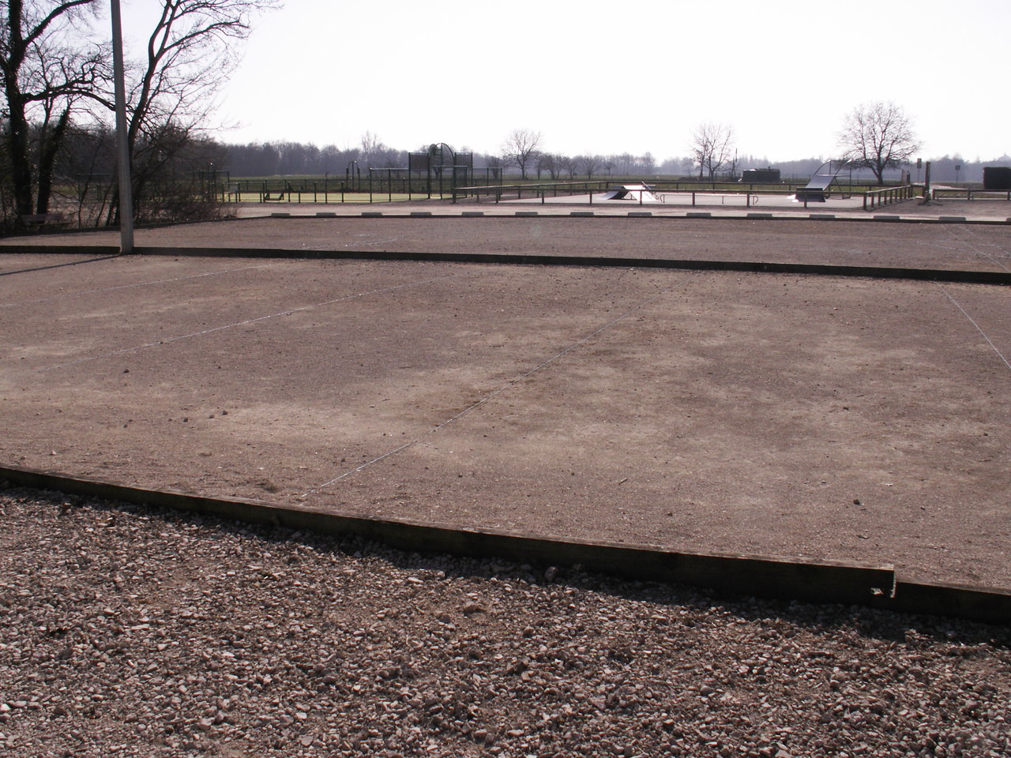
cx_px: 506
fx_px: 1022
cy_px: 379
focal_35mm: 35
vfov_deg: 40.7
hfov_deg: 52.6
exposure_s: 1/320
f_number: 8
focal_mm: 5.86
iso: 50
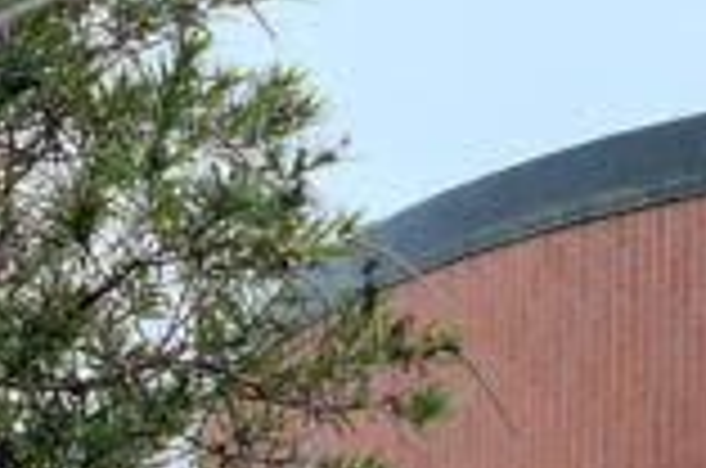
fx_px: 3934
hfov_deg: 10.1
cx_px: 859
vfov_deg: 6.8
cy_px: 428
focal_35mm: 201
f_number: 4
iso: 800
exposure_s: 1/500
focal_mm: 27
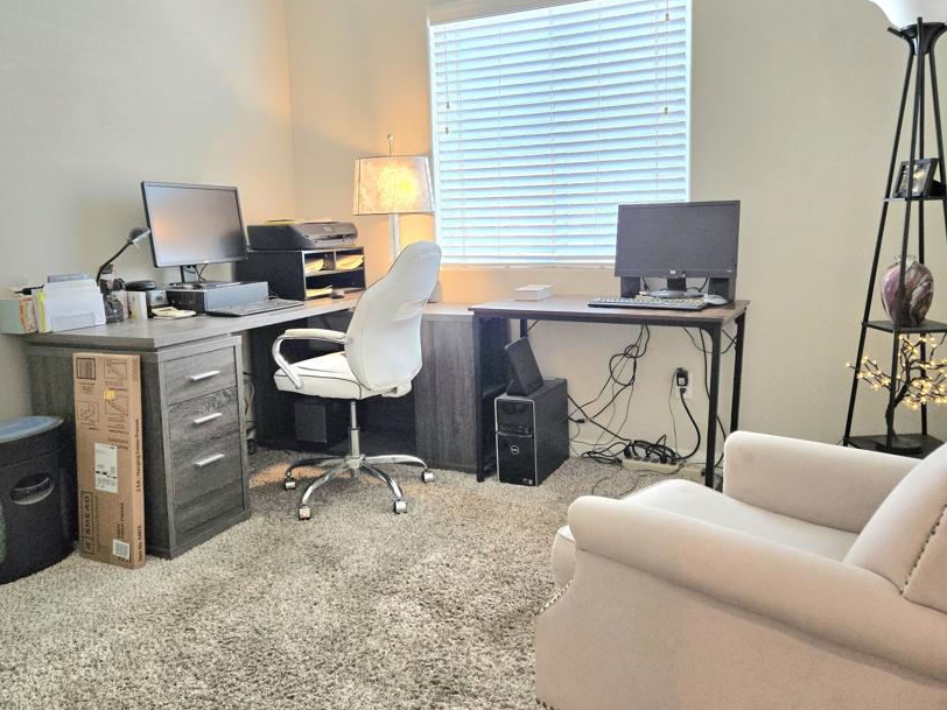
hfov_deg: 61.7
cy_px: 301
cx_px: 463
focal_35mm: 29
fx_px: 793
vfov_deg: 48.1
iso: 200
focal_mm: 5.4
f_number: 1.8
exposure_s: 1/120
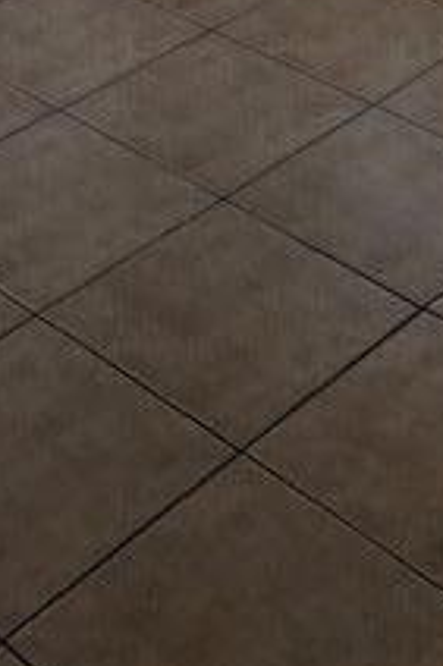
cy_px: -292
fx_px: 1627
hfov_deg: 15.5
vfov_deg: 20.3
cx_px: 185
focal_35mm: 88
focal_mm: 4
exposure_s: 1/30
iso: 20
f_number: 1.8
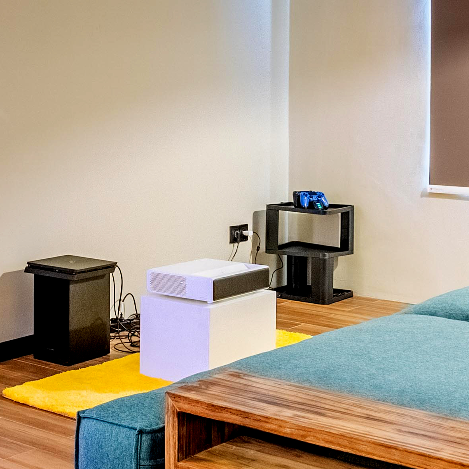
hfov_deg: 23.6
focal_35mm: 69
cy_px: 132
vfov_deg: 24.8
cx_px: -34
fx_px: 1058
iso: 800
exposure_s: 1/25
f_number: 8
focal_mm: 16
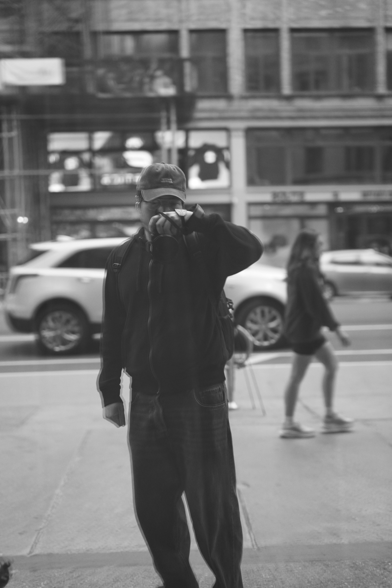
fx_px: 817
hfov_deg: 27.0
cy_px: 294
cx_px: 196
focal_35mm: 50
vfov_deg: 39.6
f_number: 1.8
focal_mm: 50
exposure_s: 1/1000
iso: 3200
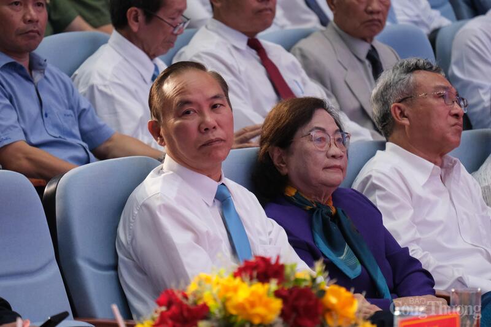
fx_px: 4091
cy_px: 164
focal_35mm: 300
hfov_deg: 6.9
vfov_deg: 4.6
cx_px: 246
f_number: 4.8
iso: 3200
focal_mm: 200
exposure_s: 1/180
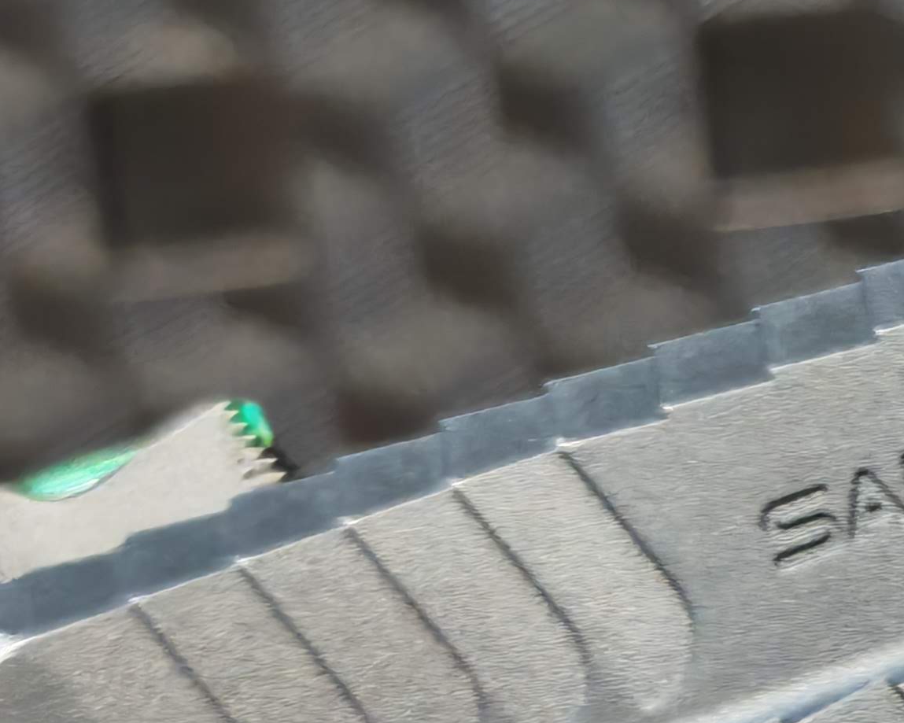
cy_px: 315
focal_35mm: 167
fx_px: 4468
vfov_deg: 9.3
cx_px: 1585
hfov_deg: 10.9
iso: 400
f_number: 1.4
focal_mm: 6.83
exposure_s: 1/33
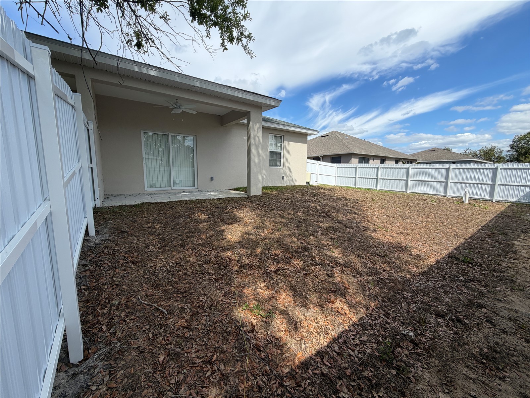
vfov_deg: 85.7
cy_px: 199
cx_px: 265
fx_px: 214
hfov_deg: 102.1
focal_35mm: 14
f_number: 2.2
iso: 25
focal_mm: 2.22
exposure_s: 1/770
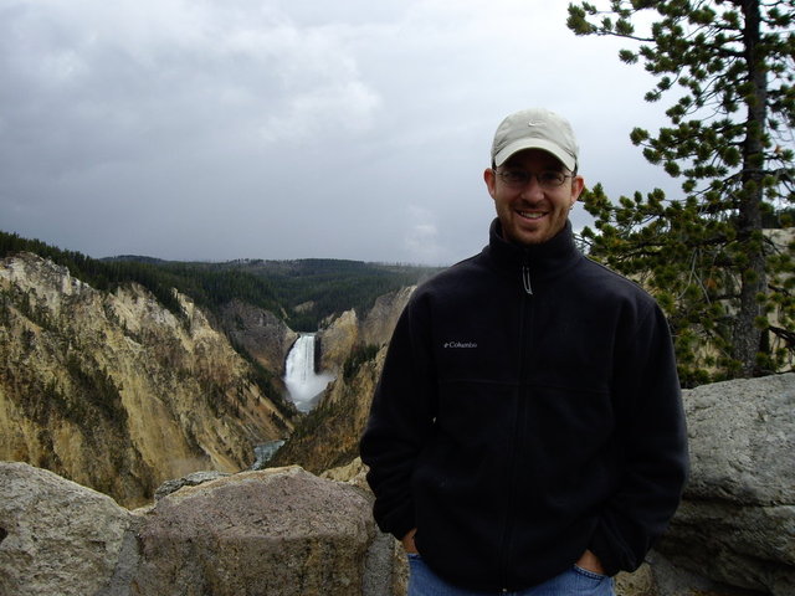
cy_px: 298
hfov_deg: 49.0
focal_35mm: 38
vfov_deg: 37.7
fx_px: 873
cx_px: 398
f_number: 4.3
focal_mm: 6.2
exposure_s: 1/160
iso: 50
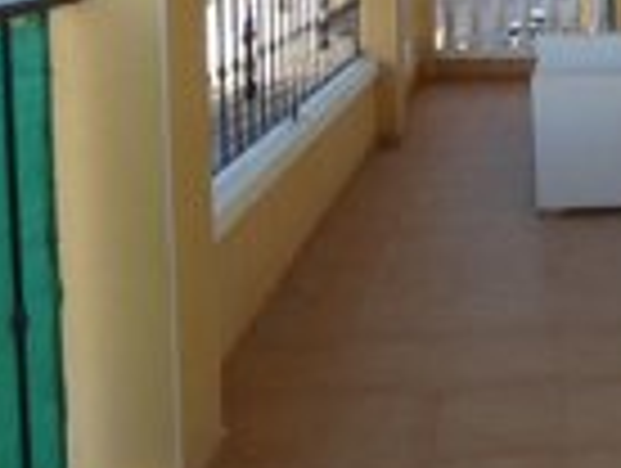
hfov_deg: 34.6
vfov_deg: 26.4
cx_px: 562
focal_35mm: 52
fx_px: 934
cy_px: -14
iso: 80
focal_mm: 3.6
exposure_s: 1/320
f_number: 2.8
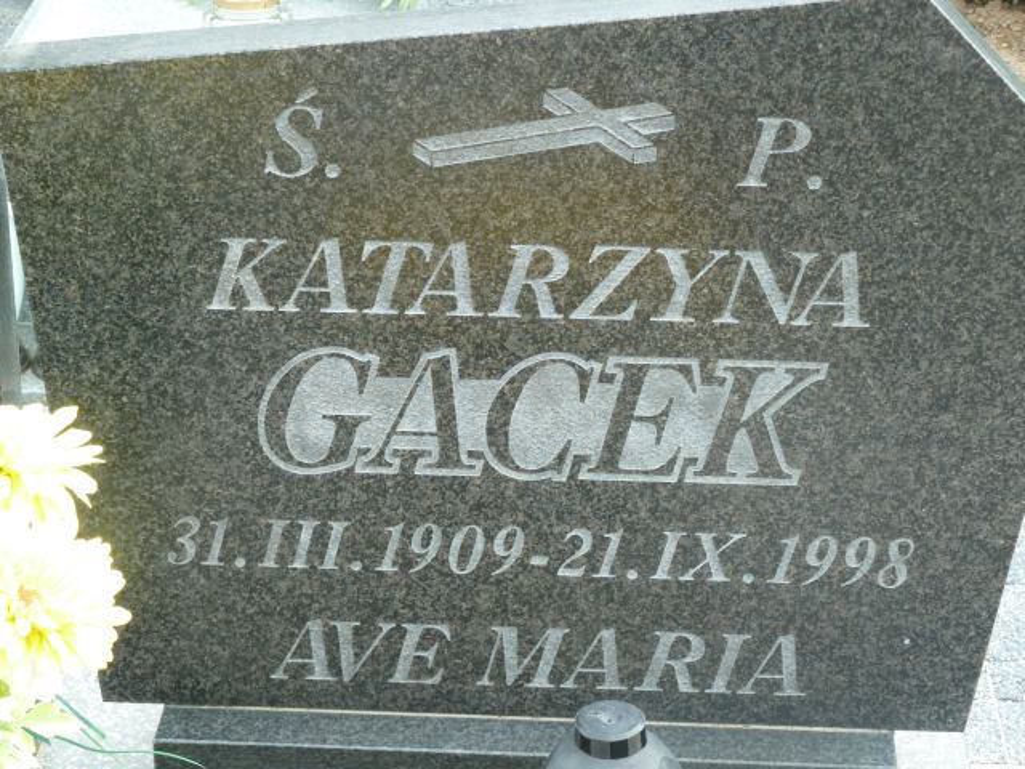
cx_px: 512
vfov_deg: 16.4
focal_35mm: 90
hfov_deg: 21.8
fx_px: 2665
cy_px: 384
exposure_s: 1/40
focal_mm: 14.7
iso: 100
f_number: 4.3
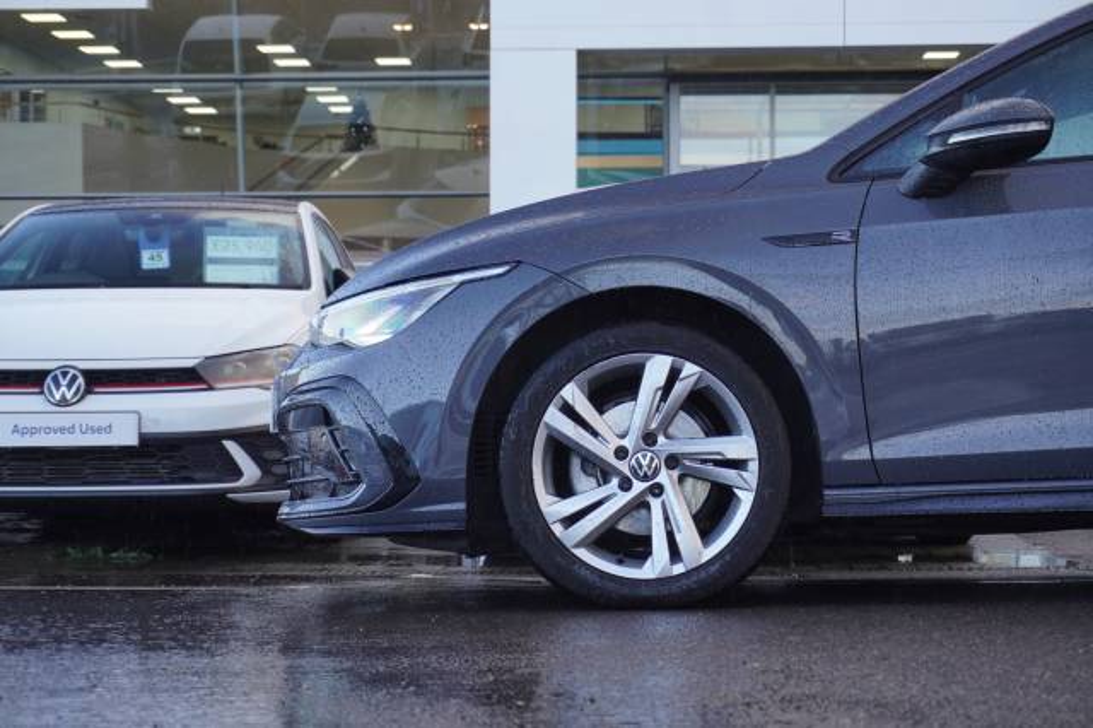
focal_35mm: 74
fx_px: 2230
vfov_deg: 18.5
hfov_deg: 27.5
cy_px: 364
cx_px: 546
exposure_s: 1/160
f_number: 5.6
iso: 800
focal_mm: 49
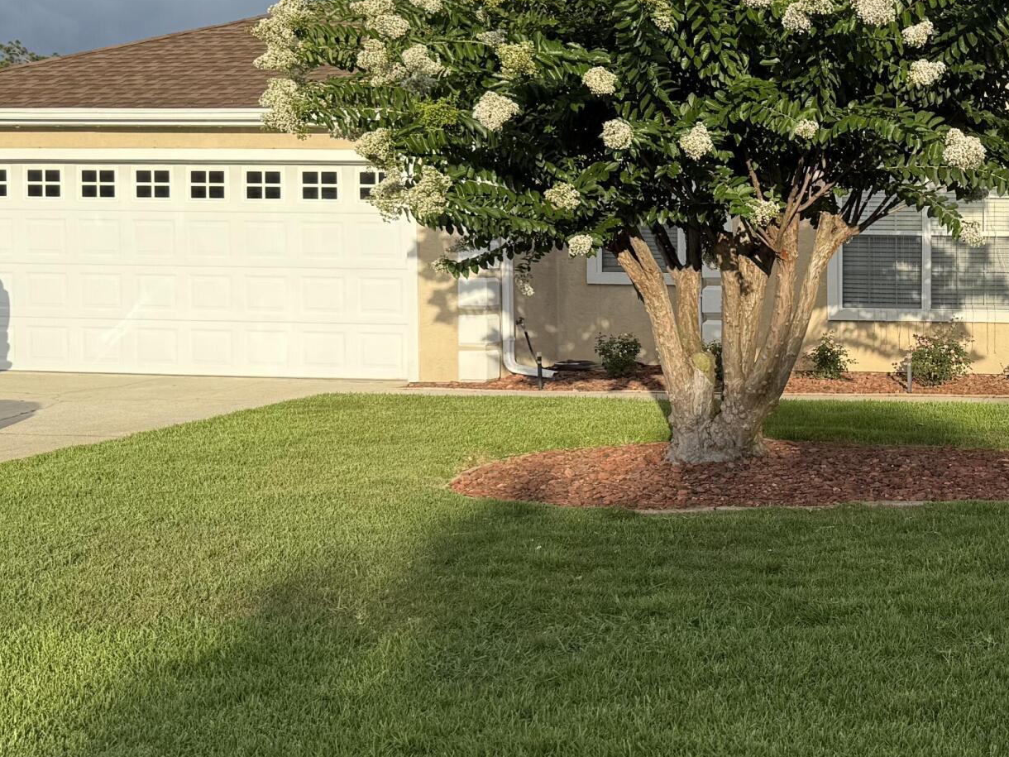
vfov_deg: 24.8
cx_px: 1041
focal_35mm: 59
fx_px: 1720
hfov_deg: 30.1
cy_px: 303
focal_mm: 6.76
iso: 80
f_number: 1.78
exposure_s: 1/3425
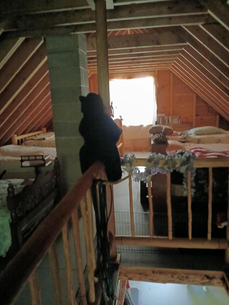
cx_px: 110
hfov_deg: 51.3
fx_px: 238
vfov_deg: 65.3
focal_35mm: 27
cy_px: 156
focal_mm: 3.98
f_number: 1.8
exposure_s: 1/10
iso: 2000
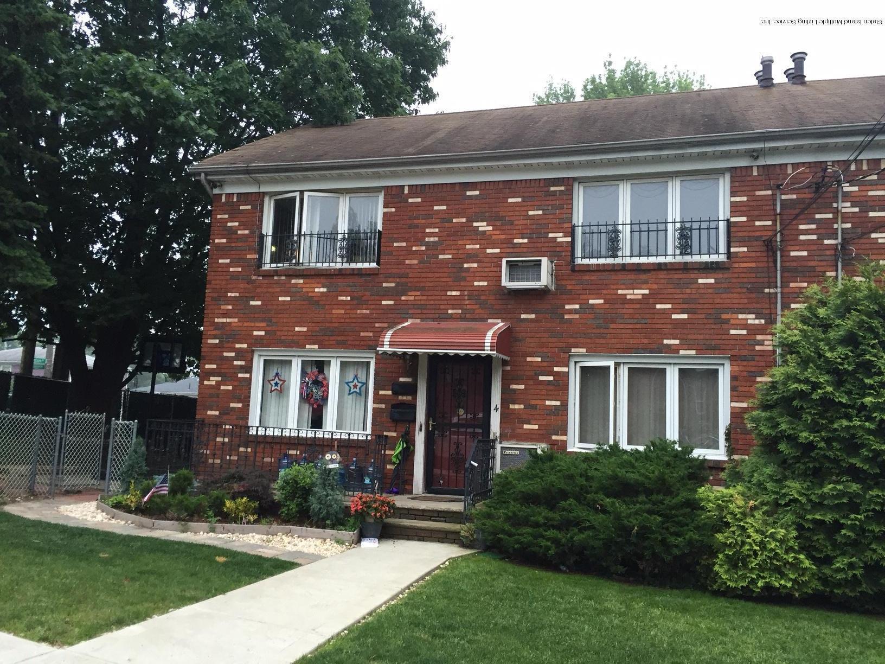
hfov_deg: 61.7
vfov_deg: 48.2
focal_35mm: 29
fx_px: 741
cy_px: 332
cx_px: 442
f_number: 2.2
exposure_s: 1/30
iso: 40
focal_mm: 4.15
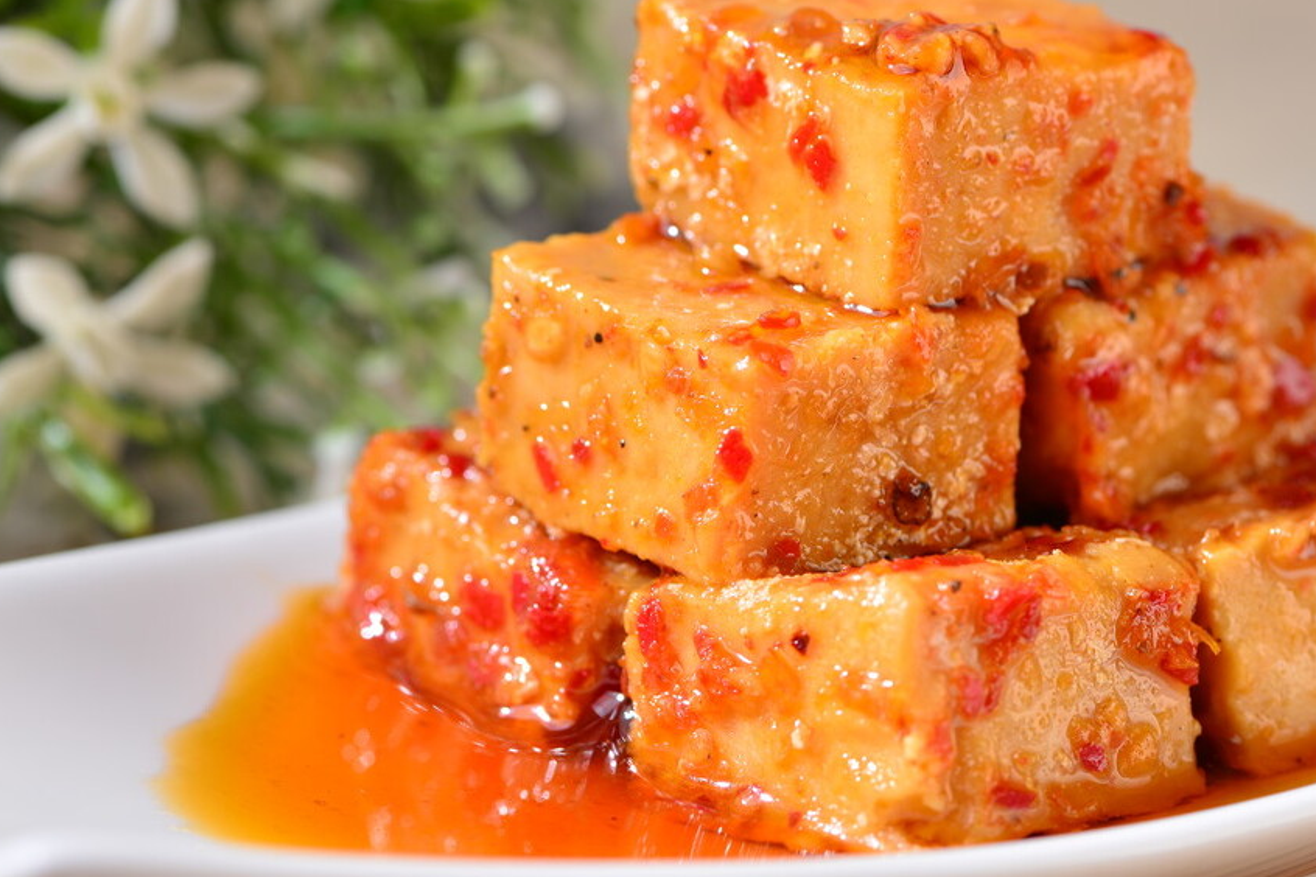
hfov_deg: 13.8
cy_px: 418
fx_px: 5446
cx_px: 885
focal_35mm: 149
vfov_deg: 9.2
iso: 100
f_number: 10
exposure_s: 1/160
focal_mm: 105
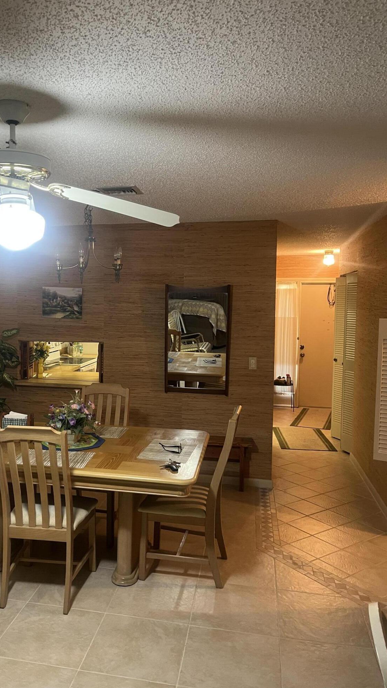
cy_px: 340
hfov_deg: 39.8
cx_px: 133
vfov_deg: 66.1
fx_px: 529
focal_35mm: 29
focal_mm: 5.1
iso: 250
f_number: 1.6
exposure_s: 1/60
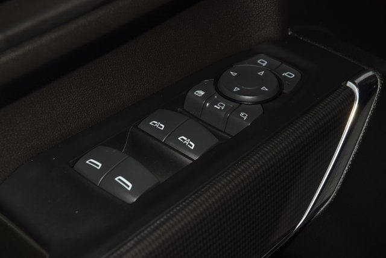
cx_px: 193
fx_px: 1126
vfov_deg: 13.0
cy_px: 129
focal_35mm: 105
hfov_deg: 19.5
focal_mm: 70
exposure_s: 1/125
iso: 100
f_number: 8
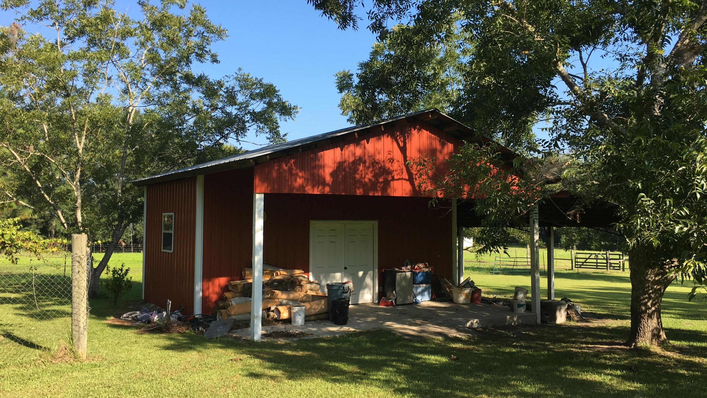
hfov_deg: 61.0
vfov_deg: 36.7
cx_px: 356
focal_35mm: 32
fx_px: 600
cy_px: 192
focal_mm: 4.15
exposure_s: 1/605
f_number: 2.2
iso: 25
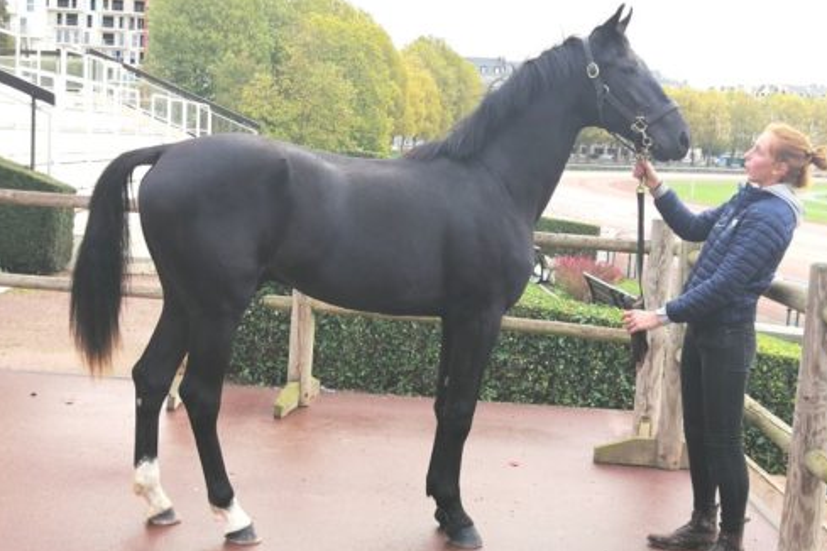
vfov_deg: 27.0
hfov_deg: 39.6
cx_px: 409
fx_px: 1149
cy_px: 286
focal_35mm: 50
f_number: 1.8
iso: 50
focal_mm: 3.95
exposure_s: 1/113
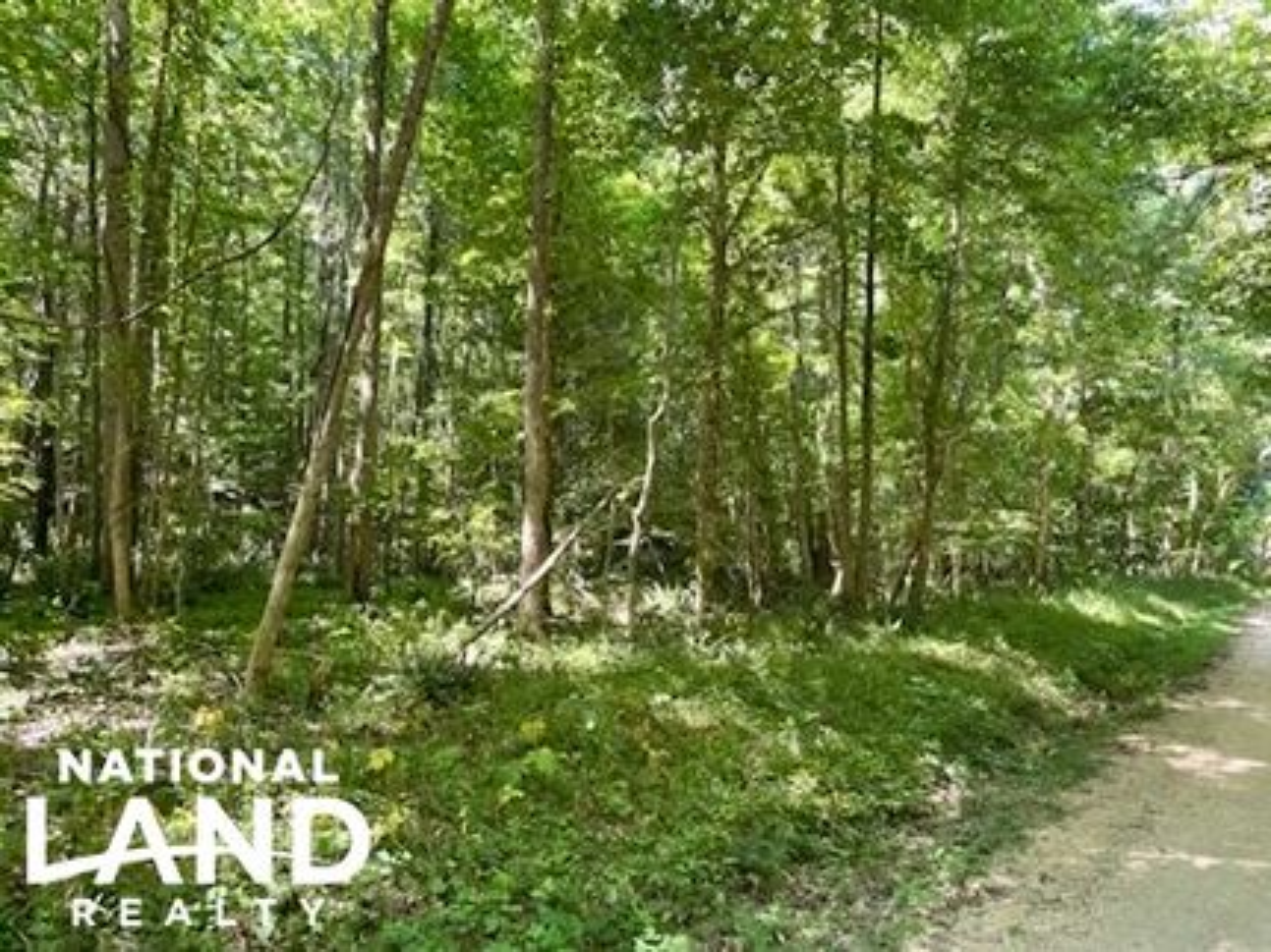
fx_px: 954
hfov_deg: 67.3
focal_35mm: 26
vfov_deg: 53.0
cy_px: 476
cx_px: 636
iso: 80
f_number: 1.6
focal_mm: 4.2
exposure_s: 1/121
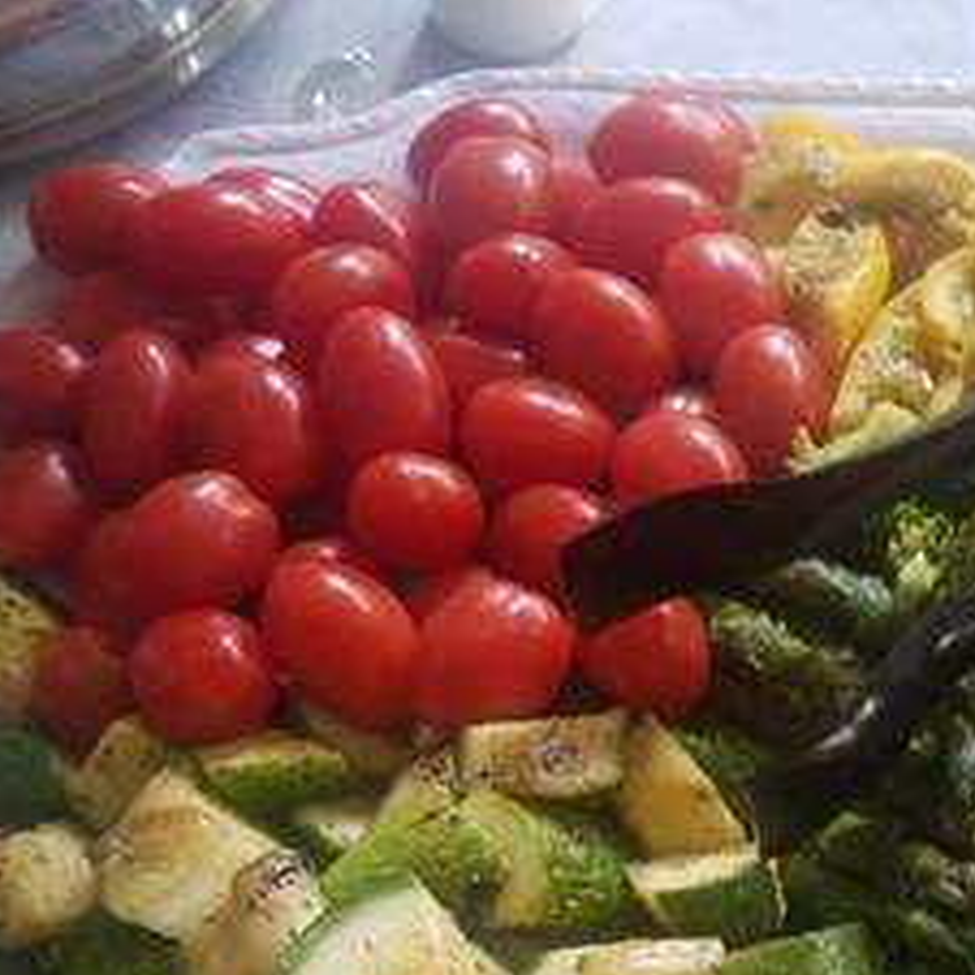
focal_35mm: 61
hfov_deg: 26.2
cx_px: 1048
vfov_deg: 27.4
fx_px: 1944
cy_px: 828
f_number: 1.7
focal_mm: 4.2
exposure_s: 1/18
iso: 200
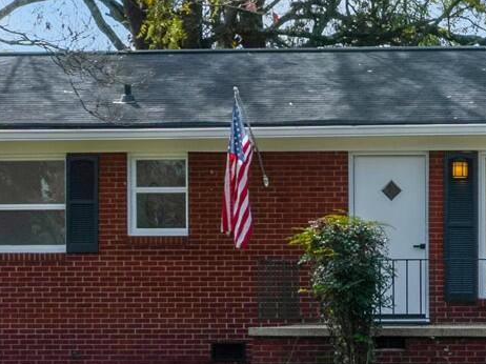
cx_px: 706
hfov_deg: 14.3
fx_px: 1824
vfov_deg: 11.3
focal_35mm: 130
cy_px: 378
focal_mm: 12.29
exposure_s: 1/200
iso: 100
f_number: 8
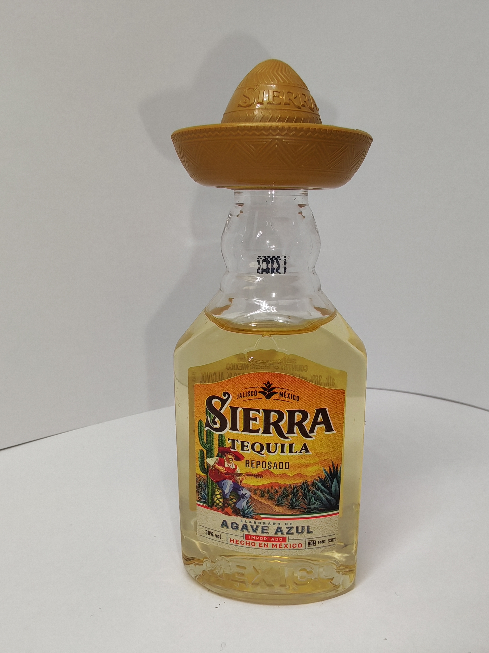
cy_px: 316
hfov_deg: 49.7
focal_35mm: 28
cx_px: 244
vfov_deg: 63.4
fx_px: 527
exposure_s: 1/100
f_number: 2.2
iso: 50
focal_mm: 1.96
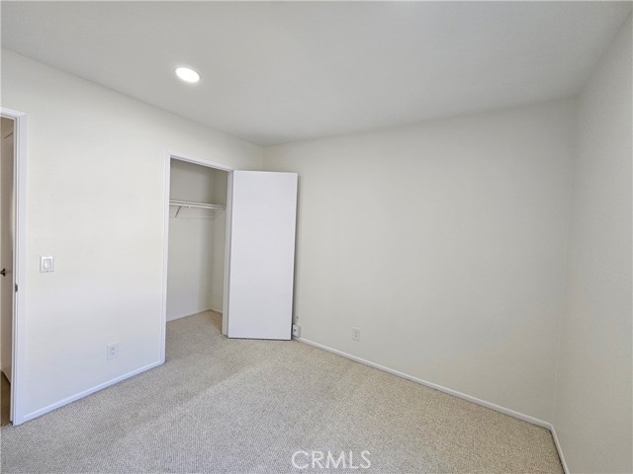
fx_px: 238
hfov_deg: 106.2
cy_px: 237
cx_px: 316
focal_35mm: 13
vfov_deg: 89.9
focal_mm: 2.2
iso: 80
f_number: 2.2
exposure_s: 1/60
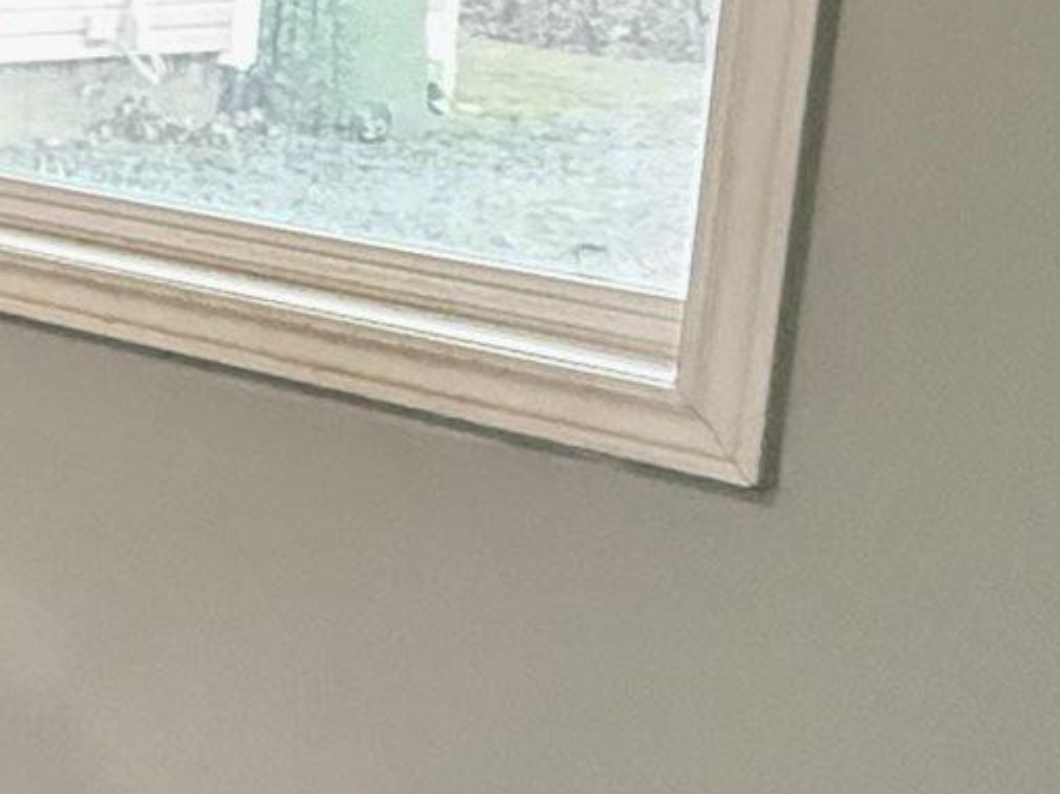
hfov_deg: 15.2
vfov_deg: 17.1
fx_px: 2602
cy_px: 92
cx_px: -1391
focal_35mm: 85
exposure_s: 1/60
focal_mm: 2.22
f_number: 2.2
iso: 640
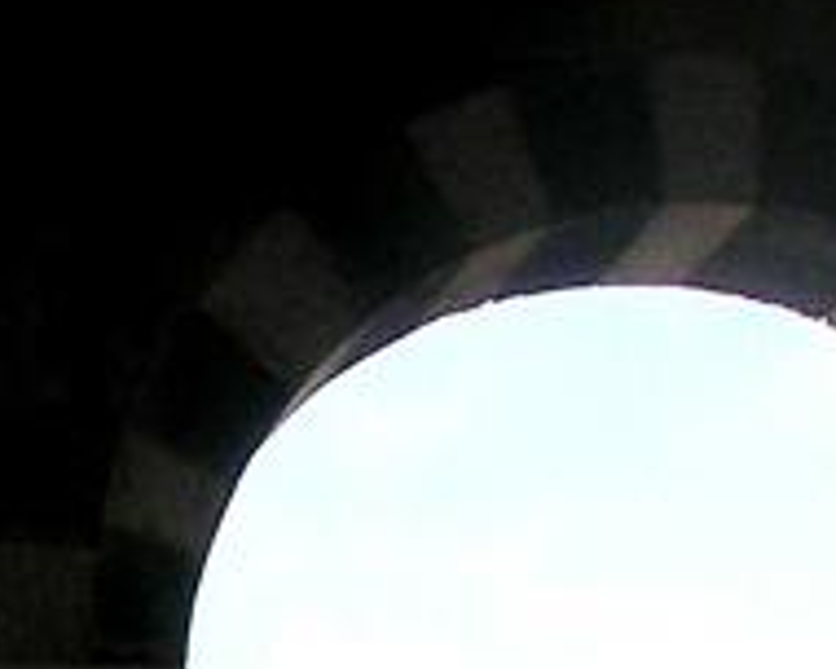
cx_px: -106
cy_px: 1276
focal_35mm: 200
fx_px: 4948
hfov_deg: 9.6
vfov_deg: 7.5
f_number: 5.6
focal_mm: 5.8
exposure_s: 1/219
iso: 100
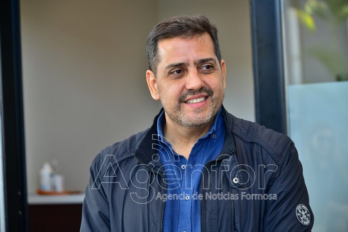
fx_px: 1305
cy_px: 116
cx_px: 174
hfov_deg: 15.2
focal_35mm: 135
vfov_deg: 10.2
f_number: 6.3
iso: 500
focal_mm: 135
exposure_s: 1/160
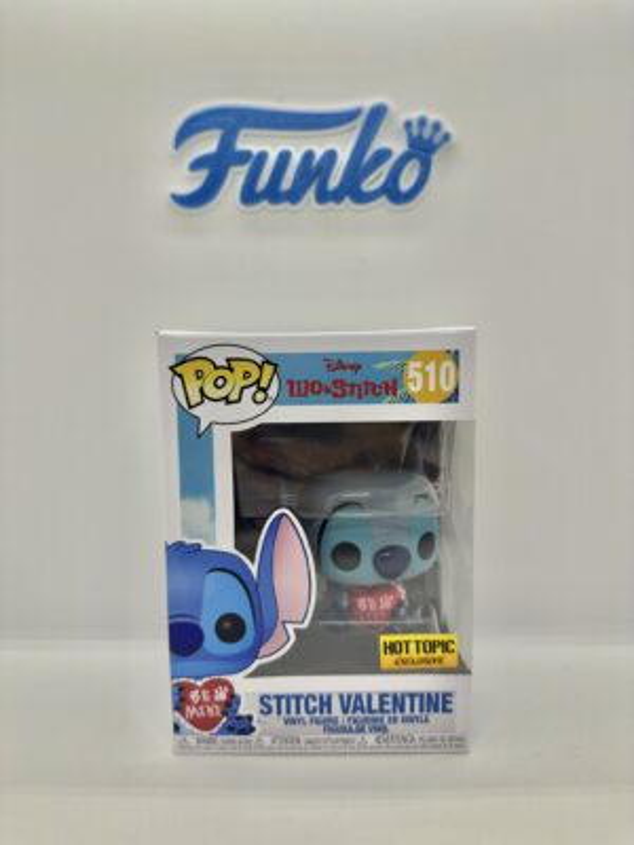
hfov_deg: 56.8
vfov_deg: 71.6
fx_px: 586
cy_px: 422
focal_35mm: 24
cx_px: 317
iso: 80
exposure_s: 1/284
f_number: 1.78
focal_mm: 6.86
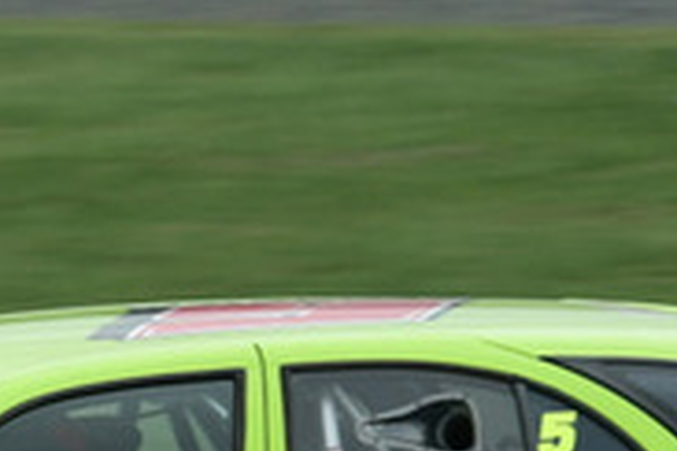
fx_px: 16645
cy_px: 355
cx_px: -33
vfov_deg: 1.6
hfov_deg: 2.3
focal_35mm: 885
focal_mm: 135
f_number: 11
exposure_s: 1/250
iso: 500
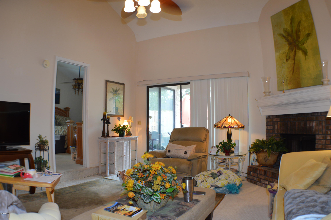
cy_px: 110
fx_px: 331
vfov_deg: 36.8
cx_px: 166
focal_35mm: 36
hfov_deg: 53.2
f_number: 4
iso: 400
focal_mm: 24
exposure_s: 1/30
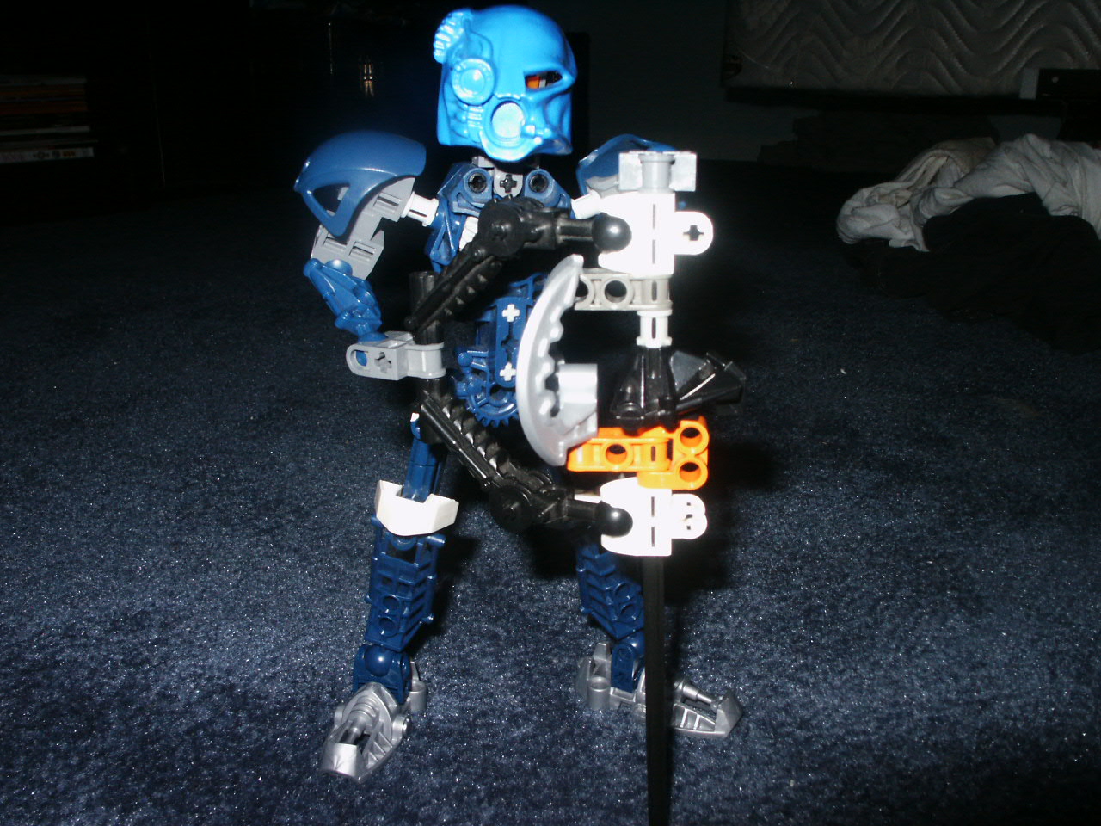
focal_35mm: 35
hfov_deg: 52.6
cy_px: 413
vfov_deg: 40.7
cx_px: 550
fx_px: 1113
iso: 200
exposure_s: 1/45
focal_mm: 7.18
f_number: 6.7
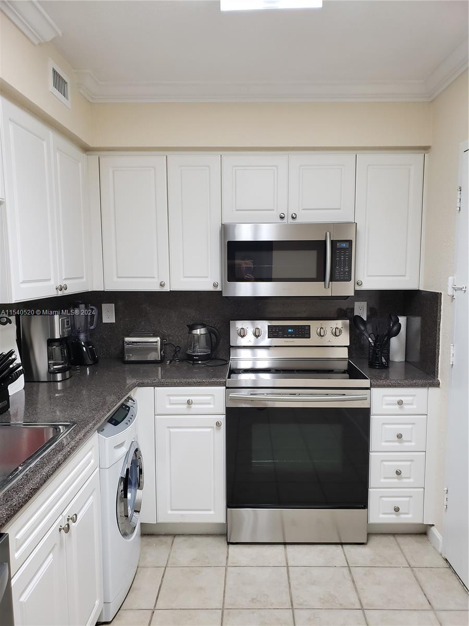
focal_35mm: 26
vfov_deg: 67.3
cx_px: 234
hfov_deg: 53.1
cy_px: 313
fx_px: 470
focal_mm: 4.3
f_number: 2.4
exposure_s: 1/17
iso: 250
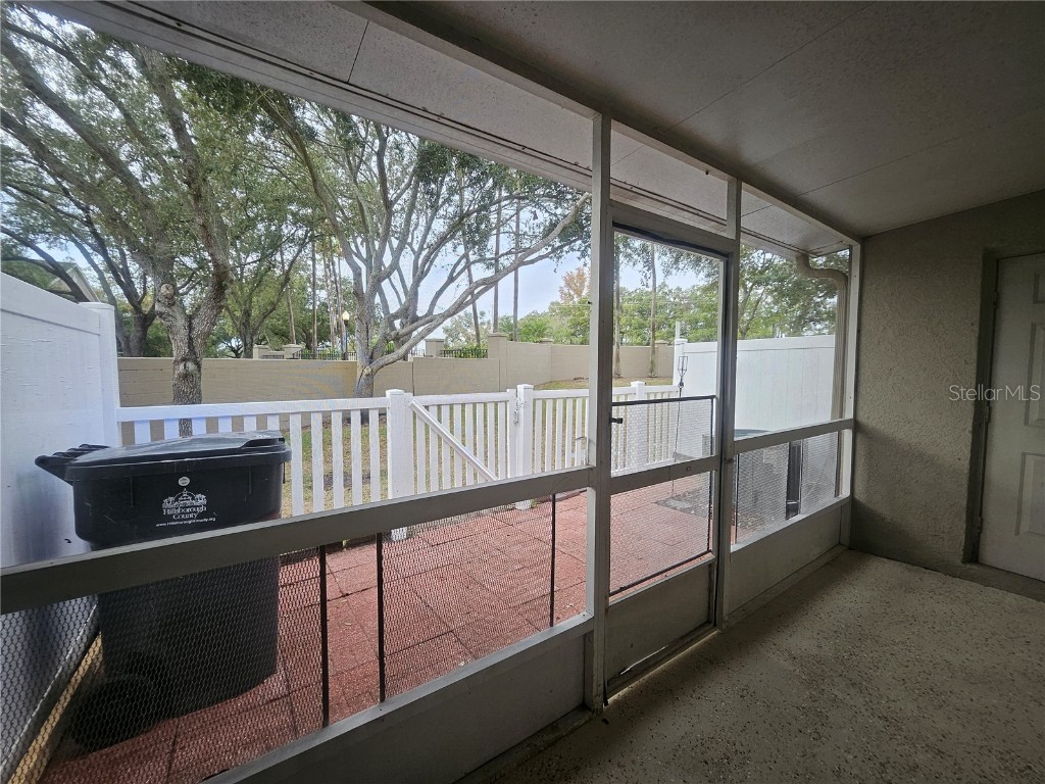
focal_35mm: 13
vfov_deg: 89.9
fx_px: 392
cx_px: 522
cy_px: 392
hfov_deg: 106.2
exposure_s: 1/120
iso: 40
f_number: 2.2
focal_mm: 1.7
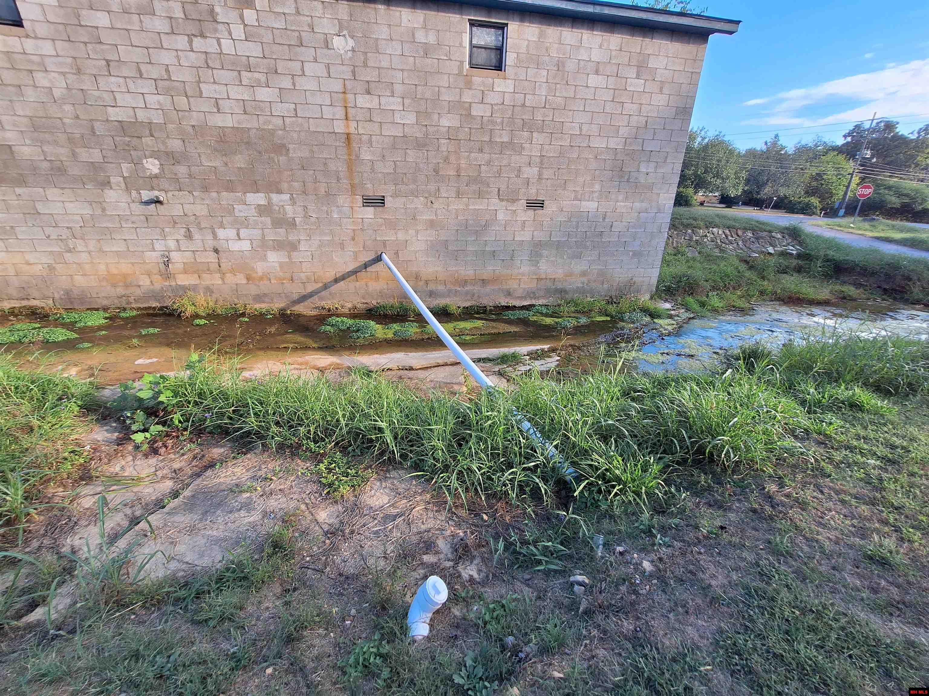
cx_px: 464
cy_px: 348
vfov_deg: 89.9
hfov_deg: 106.2
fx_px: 349
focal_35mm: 13
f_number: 2.2
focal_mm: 1.74
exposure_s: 1/389
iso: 40
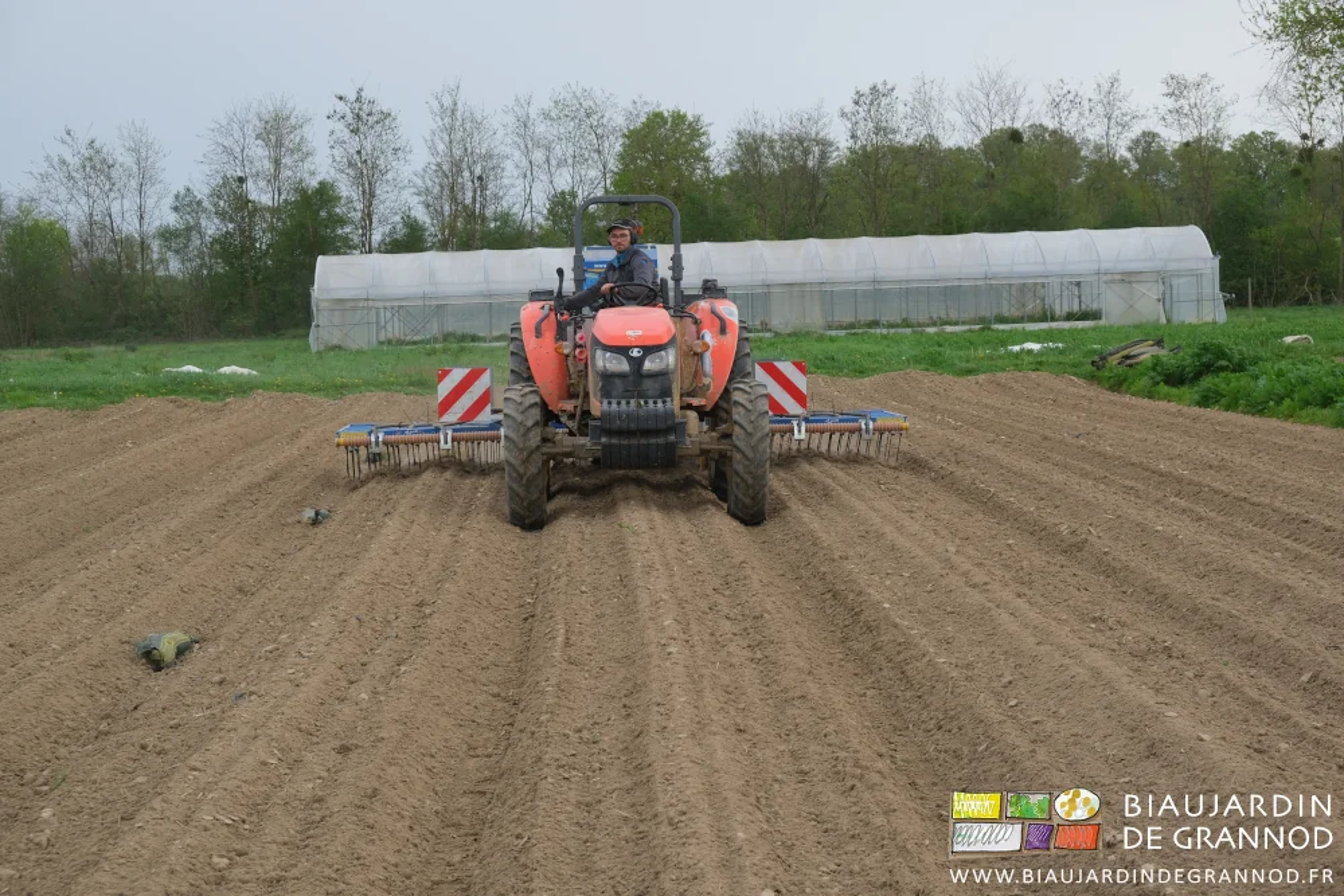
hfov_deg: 27.7
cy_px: 448
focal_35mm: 73
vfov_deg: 18.7
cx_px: 672
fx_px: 2726
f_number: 7.1
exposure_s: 1/180
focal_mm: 48.4
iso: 320
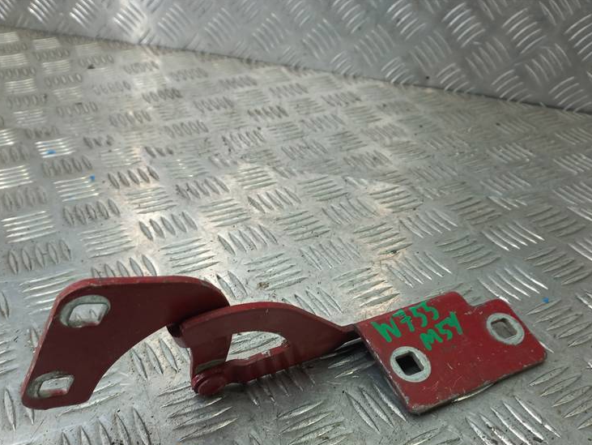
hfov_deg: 52.6
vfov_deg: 40.1
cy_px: 309
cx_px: 315
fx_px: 599
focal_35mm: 35
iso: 32
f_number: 1.8
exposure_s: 1/50
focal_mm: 4.6
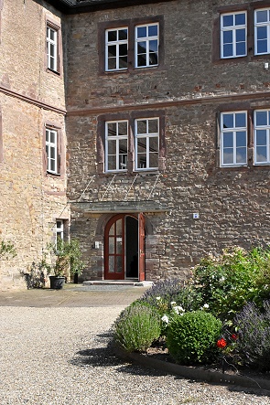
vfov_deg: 35.1
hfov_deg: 23.8
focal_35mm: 57
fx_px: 642
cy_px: 202
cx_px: 135
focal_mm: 38
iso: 3200
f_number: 10
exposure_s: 1/8000
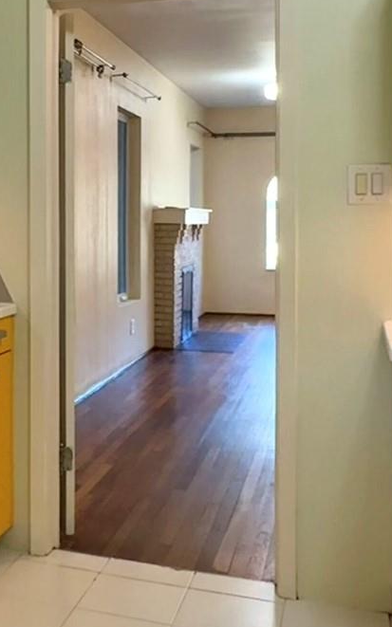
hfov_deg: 26.2
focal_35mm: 46
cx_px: -21
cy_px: 231
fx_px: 786
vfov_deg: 43.1
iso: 250
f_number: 2.2
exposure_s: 1/120
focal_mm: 2.22
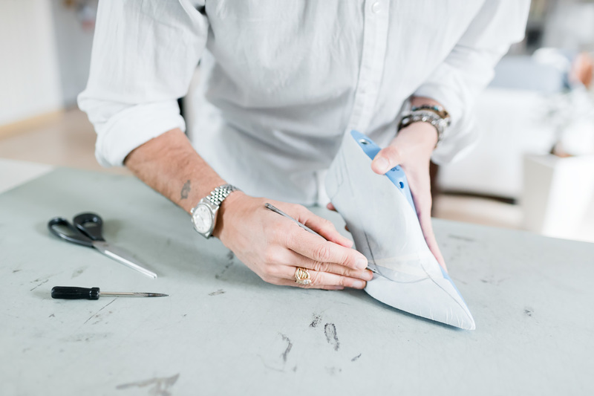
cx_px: 297
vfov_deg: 37.8
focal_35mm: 35
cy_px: 198
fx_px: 577
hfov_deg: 54.4
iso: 3200
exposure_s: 1/200
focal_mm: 35
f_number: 2
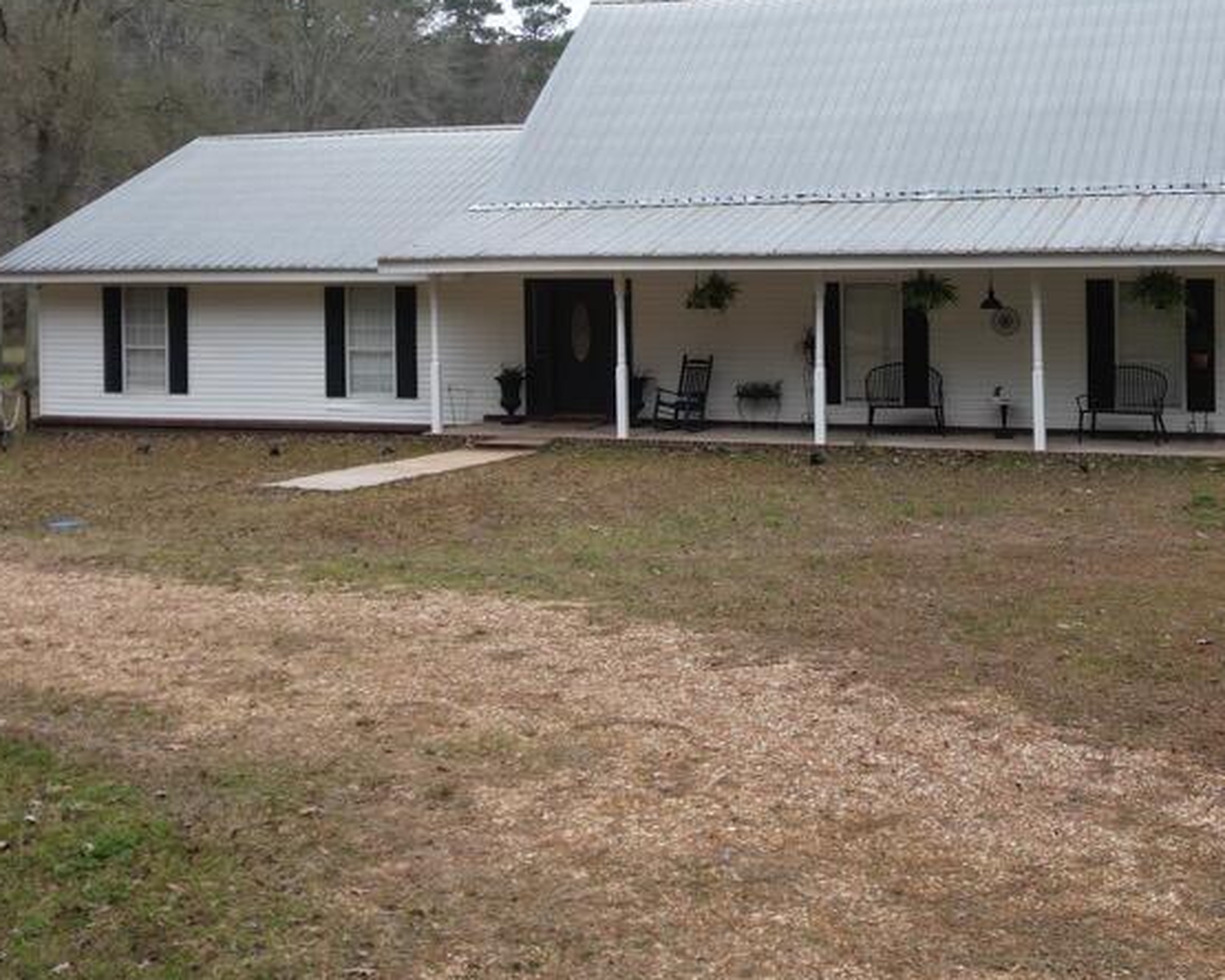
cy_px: 291
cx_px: 660
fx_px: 1958
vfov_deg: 27.8
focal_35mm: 54
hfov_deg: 34.7
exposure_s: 1/640
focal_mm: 6.72
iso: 100
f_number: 1.7
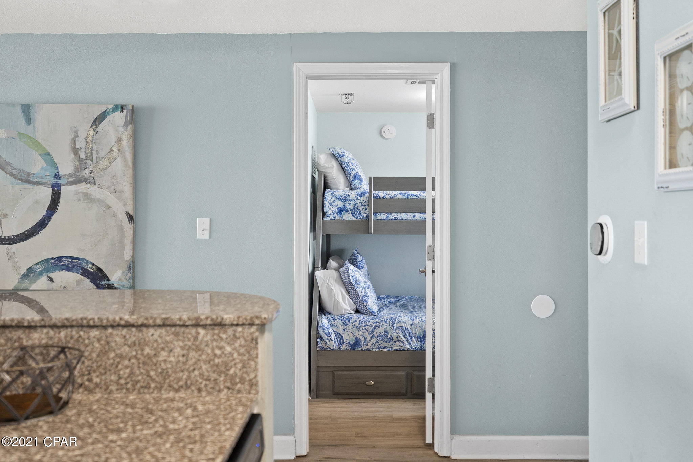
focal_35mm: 36
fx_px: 693
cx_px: 346
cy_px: 231
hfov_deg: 53.1
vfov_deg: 36.9
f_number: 2.8
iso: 400
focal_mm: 24
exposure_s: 1/15
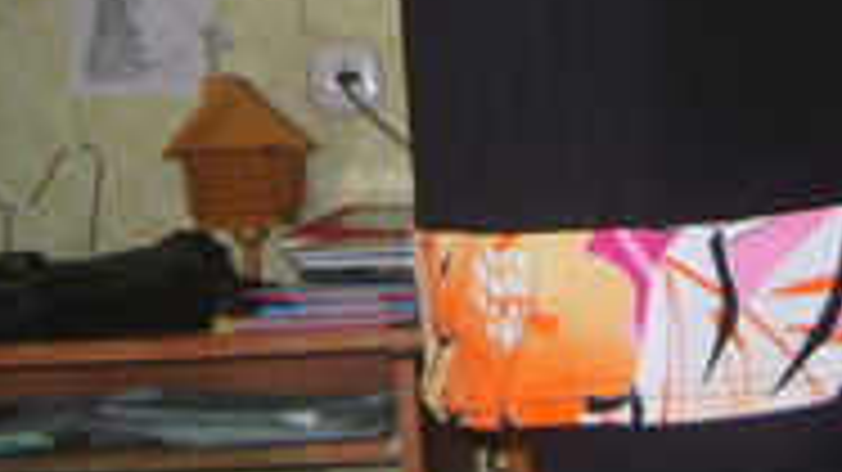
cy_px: -67
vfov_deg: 12.9
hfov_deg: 23.0
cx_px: 599
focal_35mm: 92
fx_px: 2053
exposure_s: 1/30
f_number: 2.8
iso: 100
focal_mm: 7.4
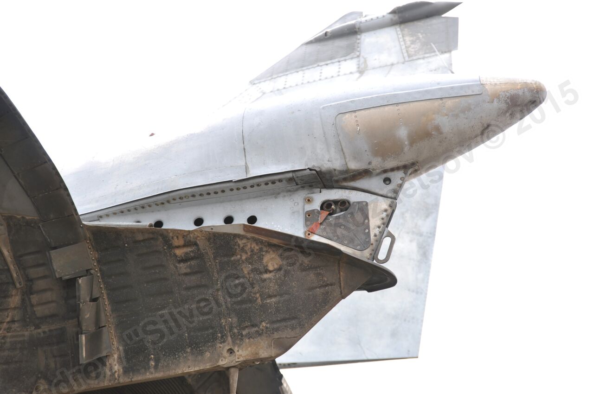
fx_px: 717
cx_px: 297
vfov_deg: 30.8
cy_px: 197
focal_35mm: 44
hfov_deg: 45.0
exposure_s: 1/60
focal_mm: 29
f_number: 3.5
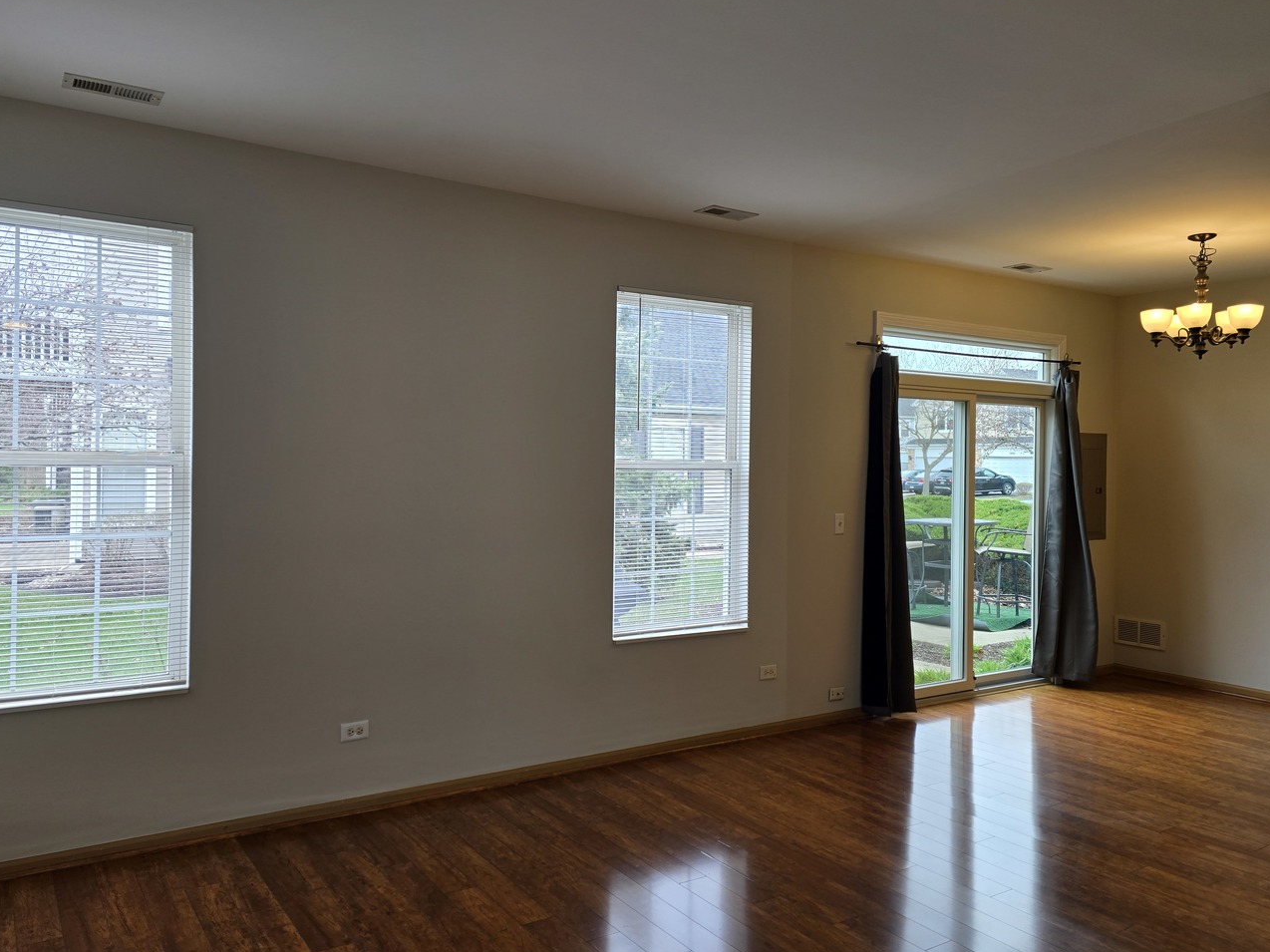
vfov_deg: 53.0
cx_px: 596
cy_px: 464
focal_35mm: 26
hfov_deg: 67.3
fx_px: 954
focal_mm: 6.3
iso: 25
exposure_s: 1/120
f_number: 1.7
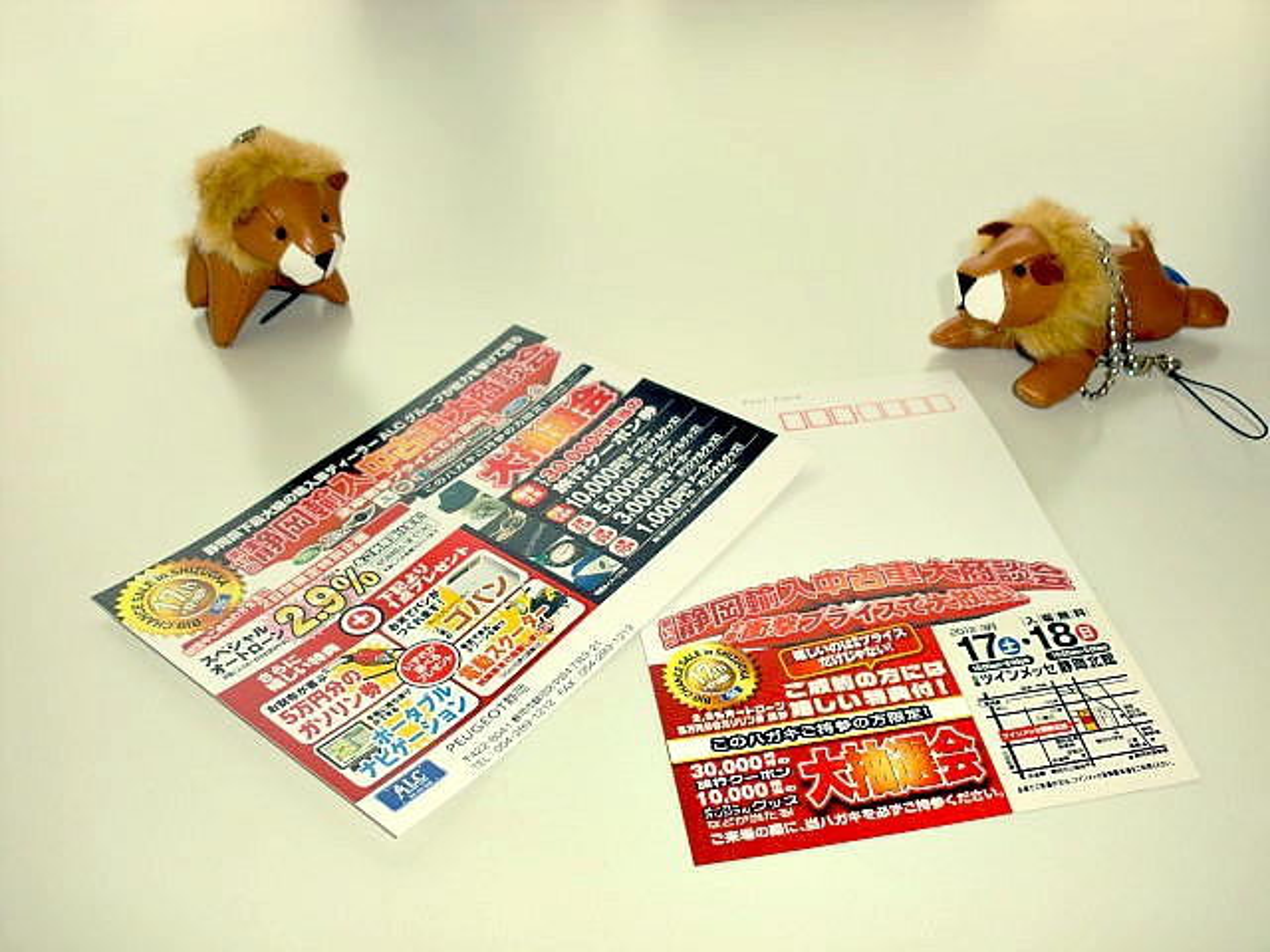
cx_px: 635
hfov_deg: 52.6
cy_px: 476
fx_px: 1284
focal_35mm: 35
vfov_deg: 40.7
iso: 64
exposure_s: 1/400
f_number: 3.1
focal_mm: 6.3
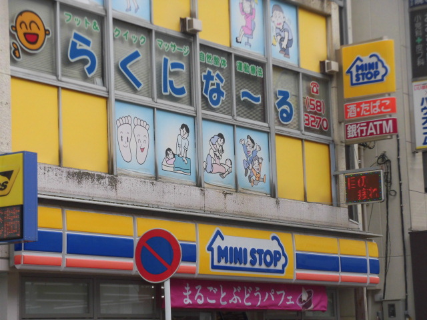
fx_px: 1283
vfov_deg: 14.2
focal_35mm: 104
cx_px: 214
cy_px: 160
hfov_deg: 18.9
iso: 100
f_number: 4.8
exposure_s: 1/400
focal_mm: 18.63
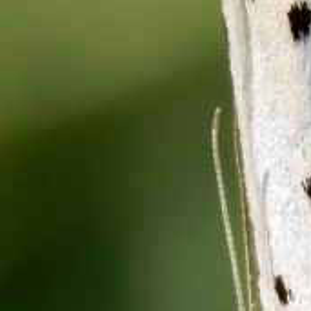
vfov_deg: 2.3
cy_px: 224
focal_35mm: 760
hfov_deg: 2.3
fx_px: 7725
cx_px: 376
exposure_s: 1/320
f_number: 5.3
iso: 125
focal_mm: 32.8
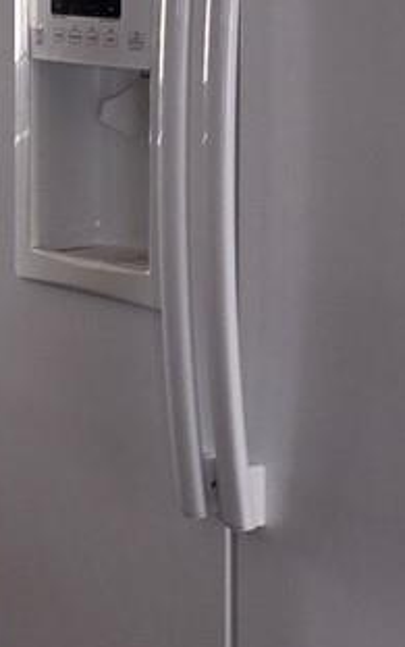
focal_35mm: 125
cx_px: -615
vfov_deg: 16.5
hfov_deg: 9.2
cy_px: 97
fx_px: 2208
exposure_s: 1/60
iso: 100
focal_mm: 6.3
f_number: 1.7
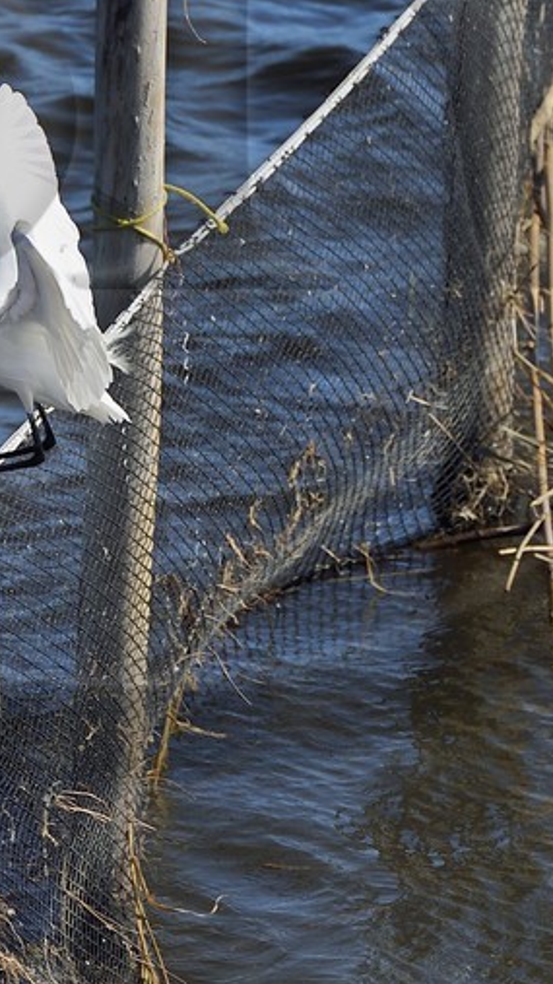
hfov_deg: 1.3
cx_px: 116
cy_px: -25
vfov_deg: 2.3
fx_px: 24099
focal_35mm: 924
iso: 200
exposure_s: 1/400
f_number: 8
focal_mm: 280
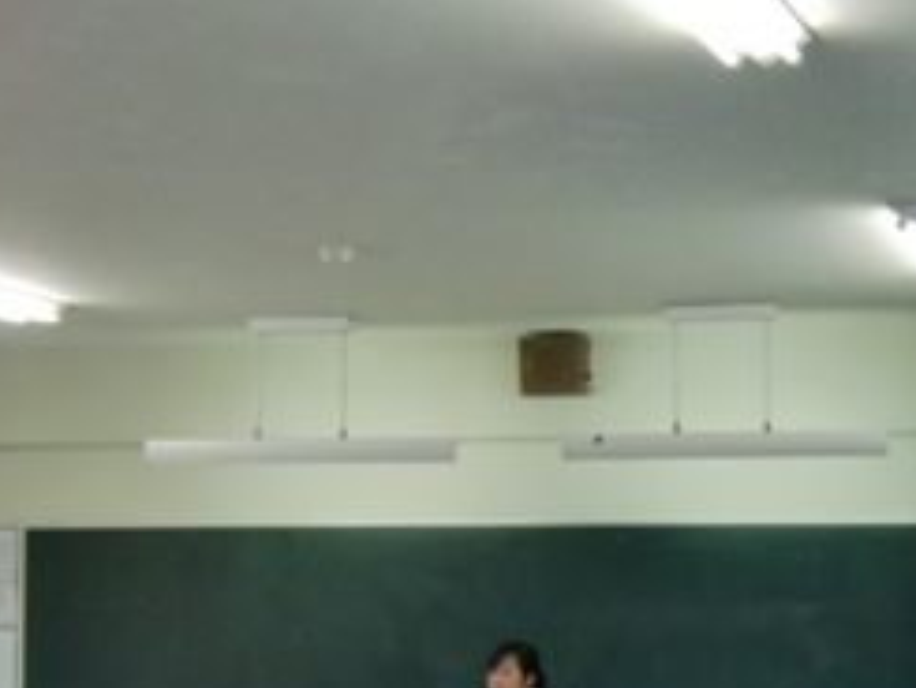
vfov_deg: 16.9
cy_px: 621
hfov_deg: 22.4
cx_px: 737
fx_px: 2277
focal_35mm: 86
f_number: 4
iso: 160
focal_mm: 8.4
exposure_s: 1/60
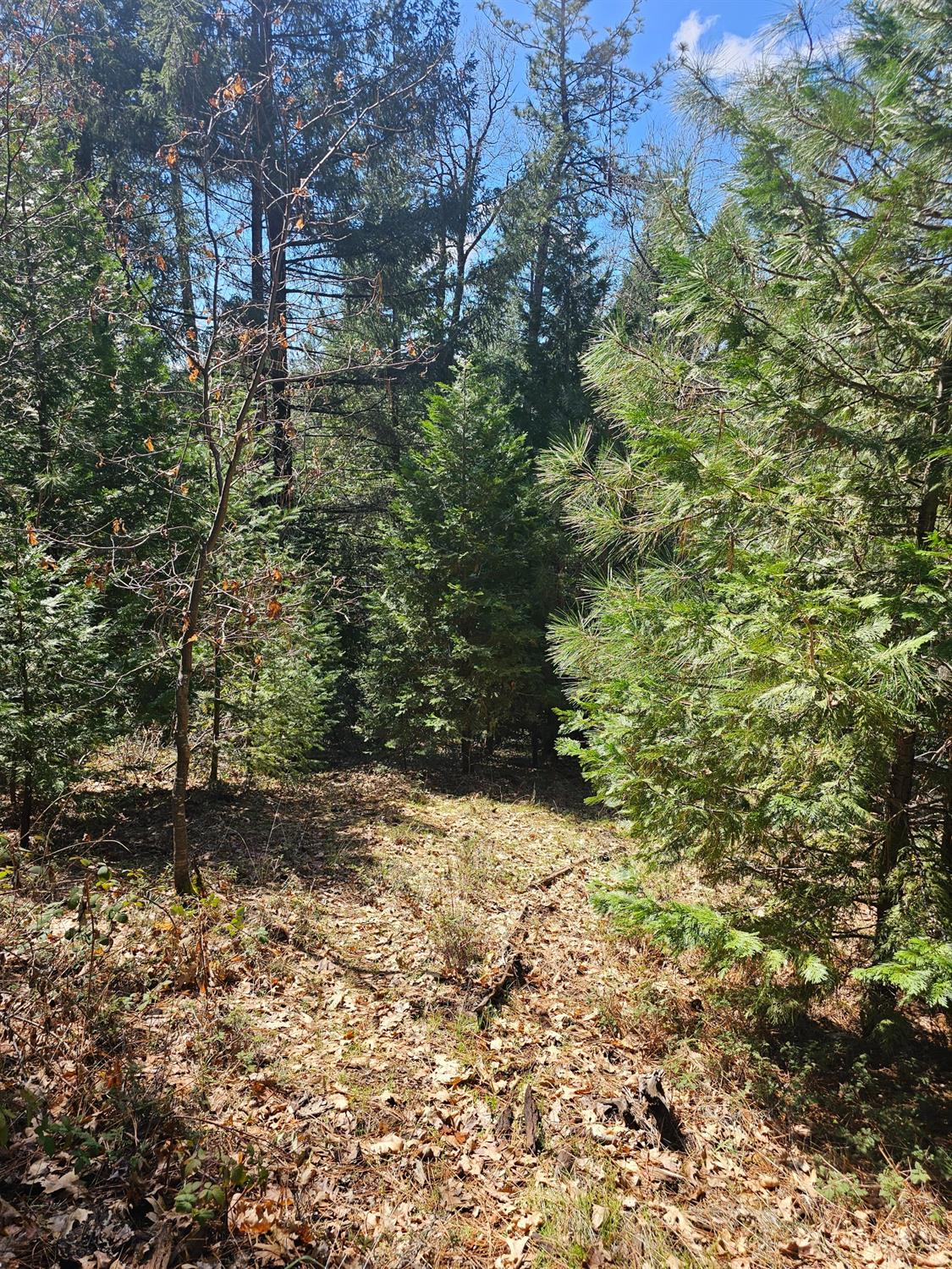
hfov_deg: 58.9
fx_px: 843
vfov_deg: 73.9
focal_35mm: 23
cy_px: 634
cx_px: 476
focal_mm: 6.3
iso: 10
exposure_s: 1/235
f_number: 1.7
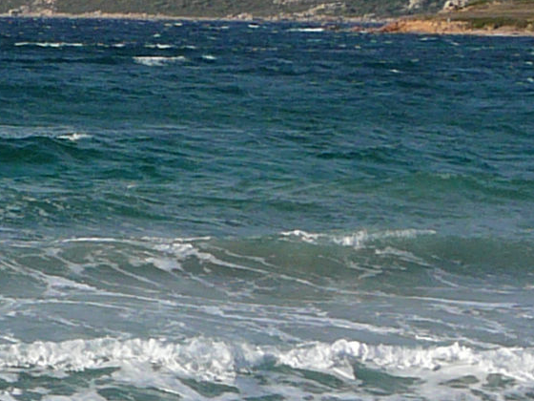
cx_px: -579
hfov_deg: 11.1
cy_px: 318
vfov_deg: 9.3
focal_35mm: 160
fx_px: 2468
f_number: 5
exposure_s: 1/500
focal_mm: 5.2
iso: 80
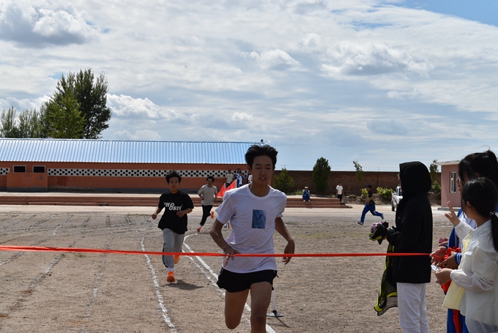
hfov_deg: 24.6
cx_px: 249
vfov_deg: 16.6
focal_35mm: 82
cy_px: 166
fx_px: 1142
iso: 200
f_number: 11
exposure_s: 1/500
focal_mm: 55
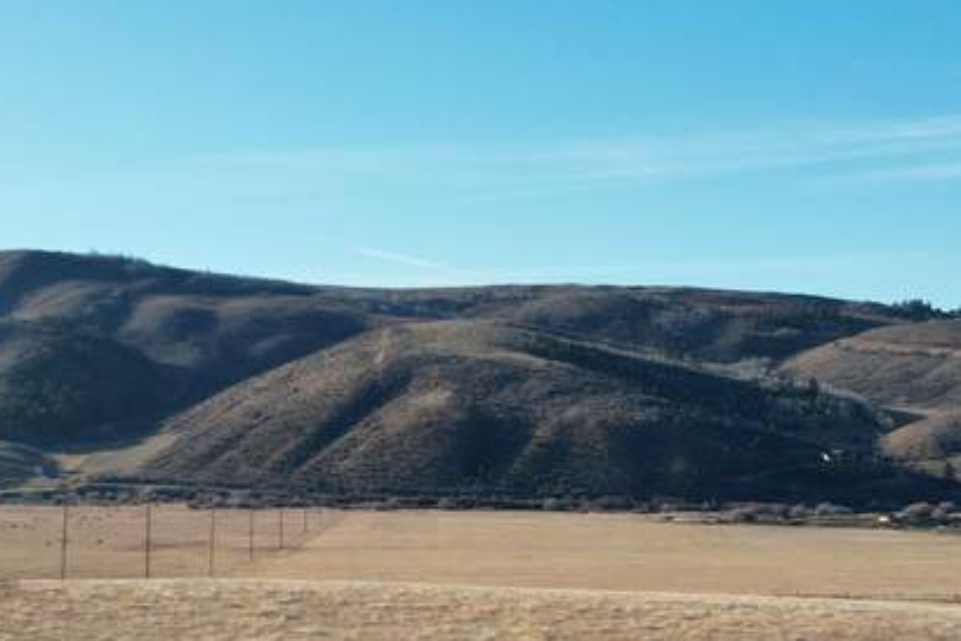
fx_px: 1842
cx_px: 382
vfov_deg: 19.6
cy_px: 461
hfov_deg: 29.2
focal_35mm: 69
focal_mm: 8.38
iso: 150
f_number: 2.8
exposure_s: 1/2000
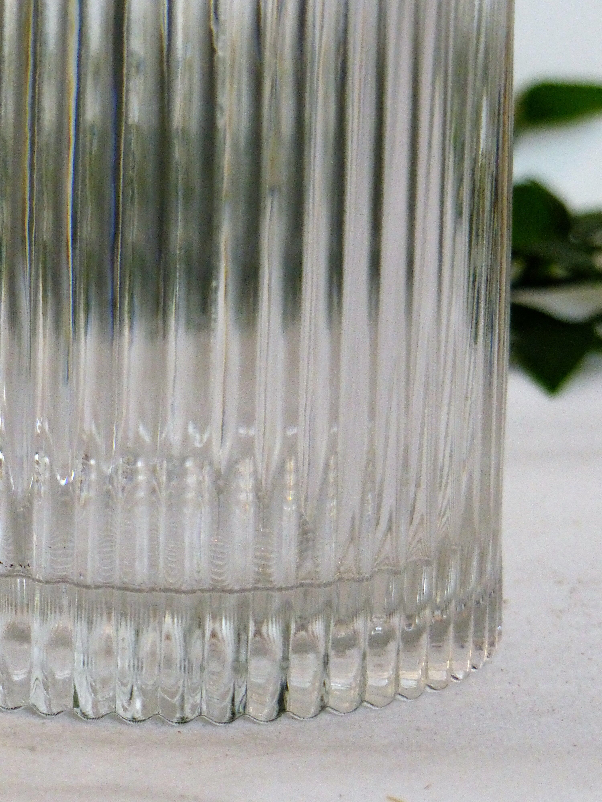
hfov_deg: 3.8
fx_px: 8974
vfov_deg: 5.1
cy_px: 401
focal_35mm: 387
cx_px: 301
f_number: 2.8
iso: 400
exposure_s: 1/80
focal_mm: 63.4
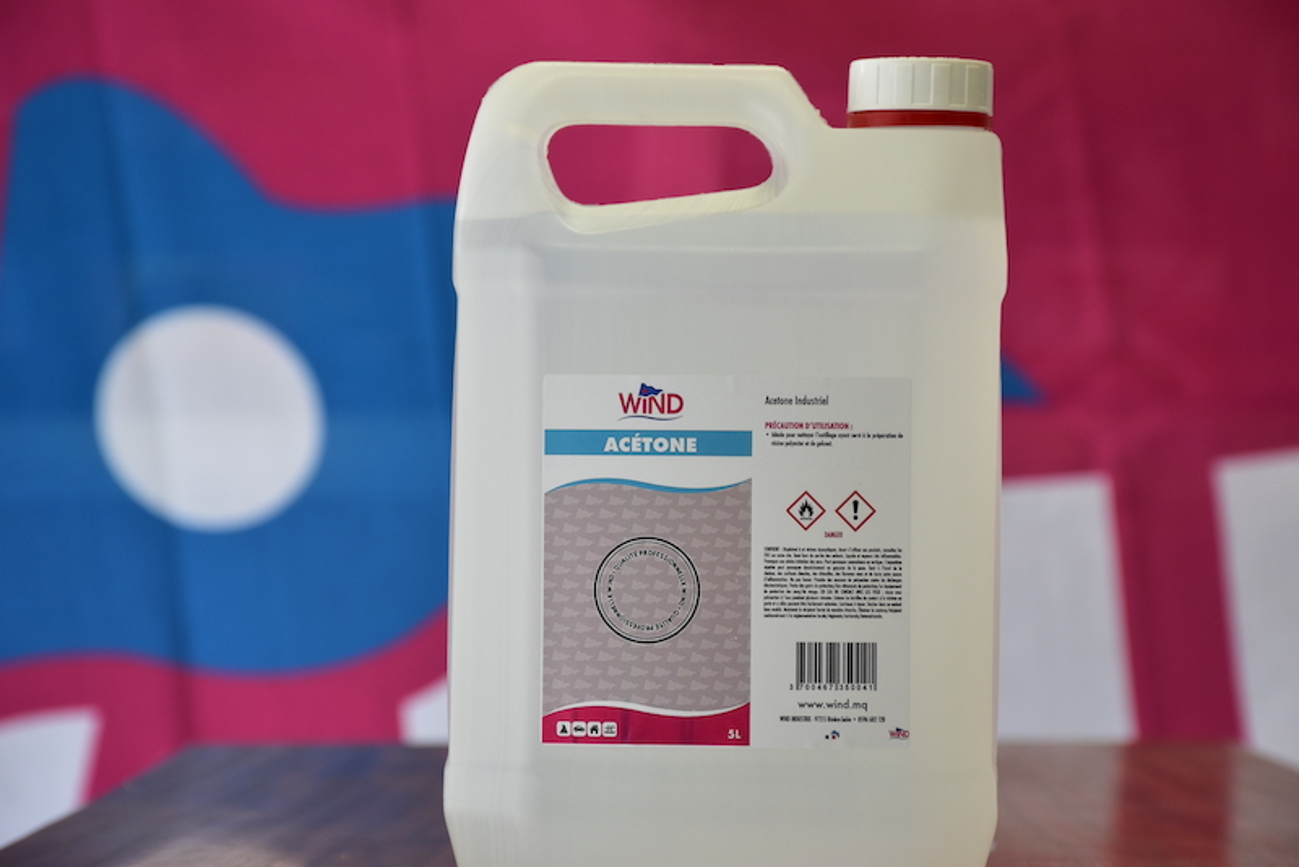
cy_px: 434
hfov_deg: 11.8
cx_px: 650
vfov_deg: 7.9
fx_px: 6280
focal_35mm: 174
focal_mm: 116
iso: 400
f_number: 8
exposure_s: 1/60
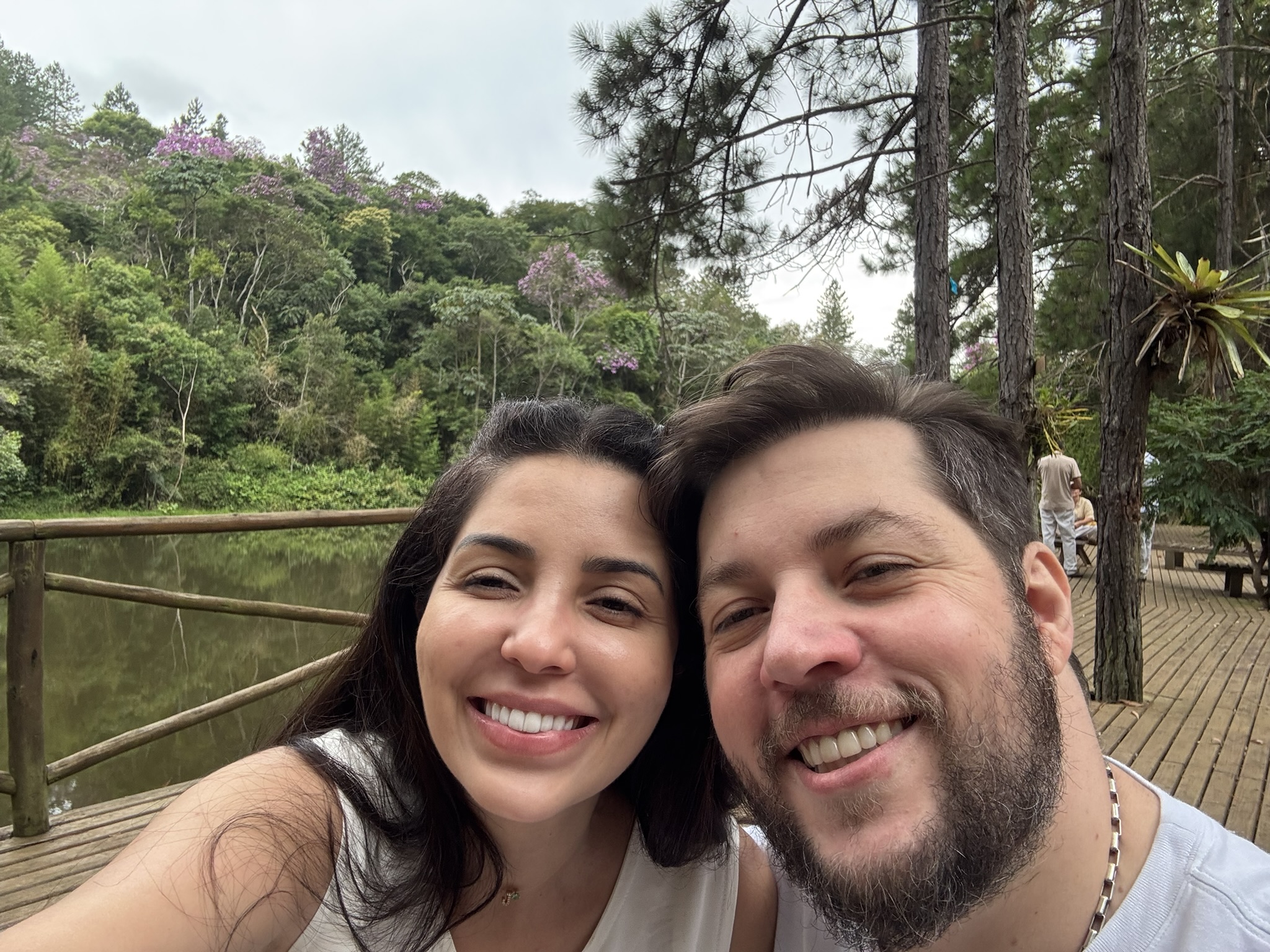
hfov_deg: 73.9
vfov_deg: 58.9
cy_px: 476
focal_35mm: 23
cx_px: 635
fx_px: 844
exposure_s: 1/121
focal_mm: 2.69
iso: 64
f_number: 1.9
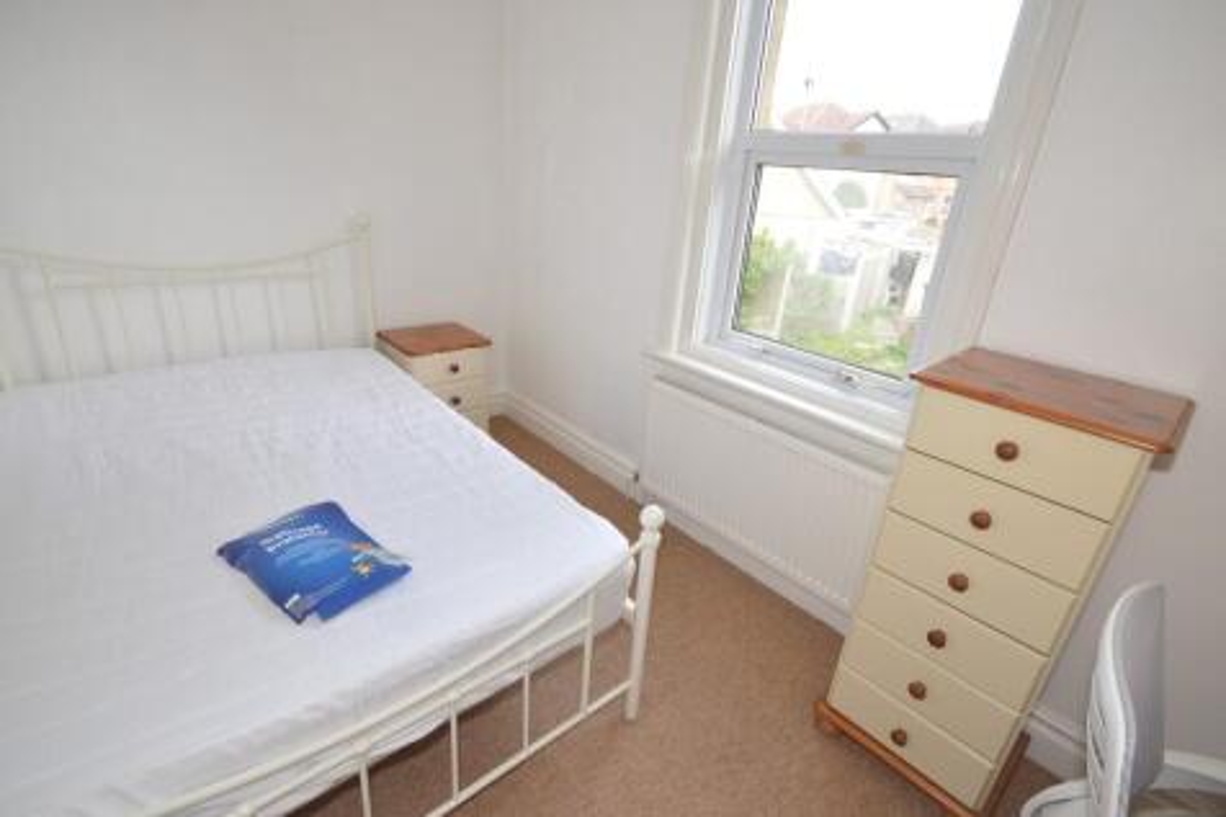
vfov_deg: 77.3
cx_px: 613
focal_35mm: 15
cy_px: 408
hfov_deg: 100.4
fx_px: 511
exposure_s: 1/80
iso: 400
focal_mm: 10
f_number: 4.5
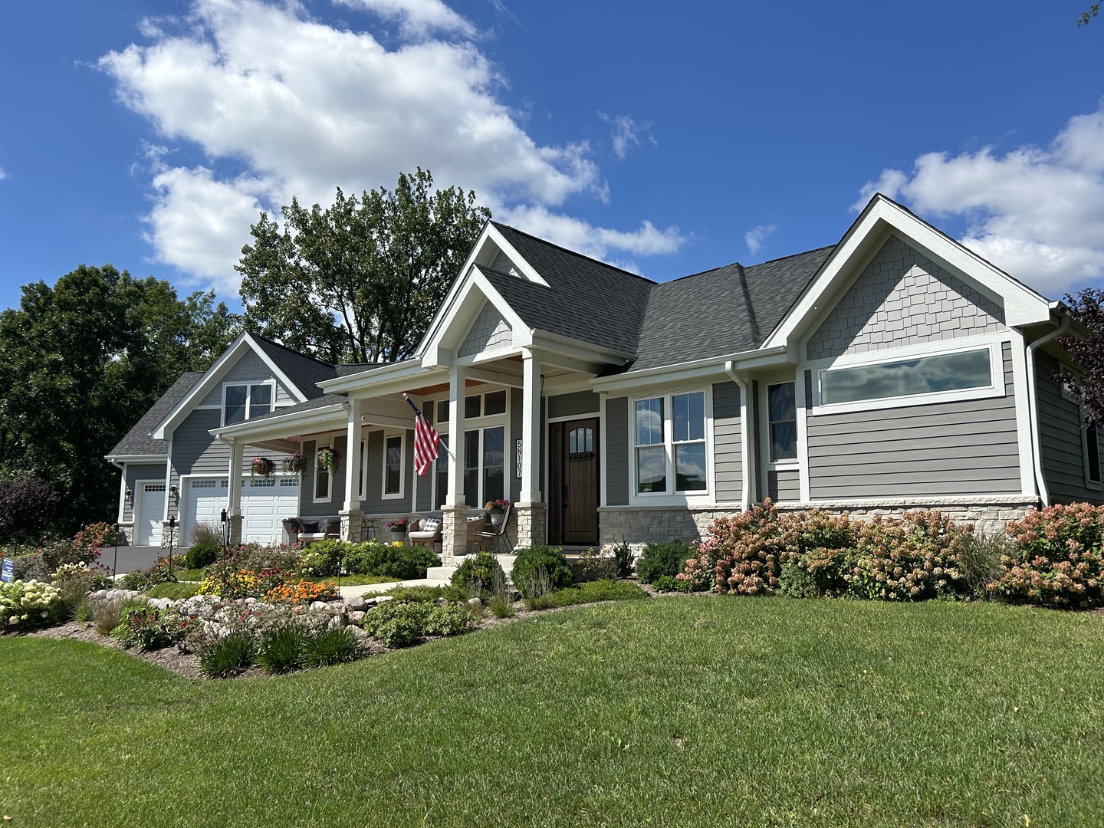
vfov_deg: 53.1
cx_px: 552
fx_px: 829
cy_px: 414
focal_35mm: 26
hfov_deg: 67.3
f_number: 1.5
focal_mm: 5.7
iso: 50
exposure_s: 1/4630
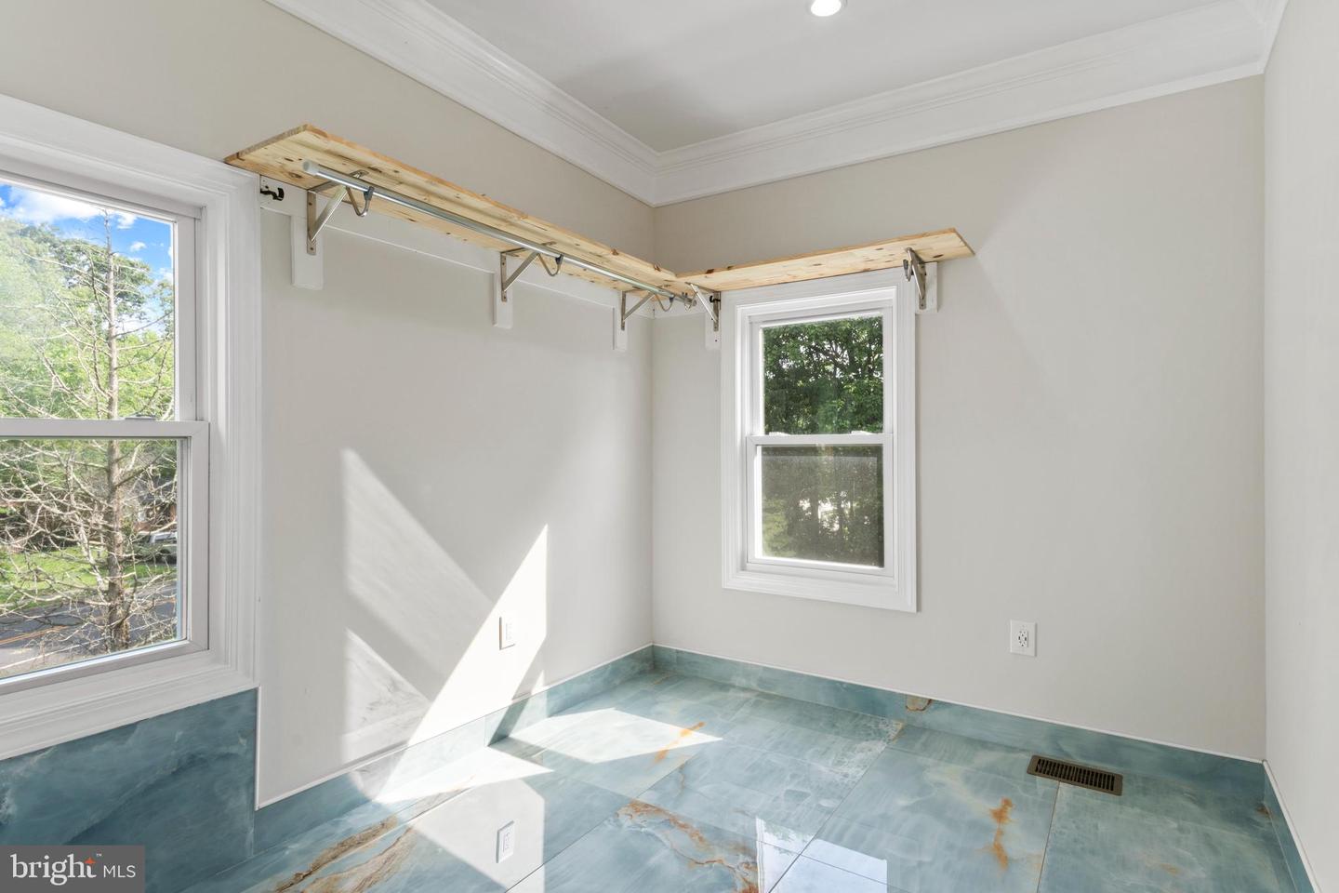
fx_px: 669
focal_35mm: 18
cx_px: 670
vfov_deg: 67.4
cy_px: 446
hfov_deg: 90.0
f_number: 11
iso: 250
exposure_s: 1/8
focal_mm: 12
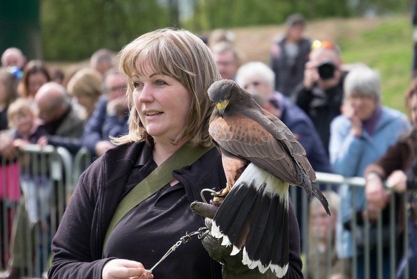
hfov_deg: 10.1
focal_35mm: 203
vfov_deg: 6.8
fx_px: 2352
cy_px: 140
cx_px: 208
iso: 800
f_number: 5.6
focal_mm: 135
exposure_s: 1/1250
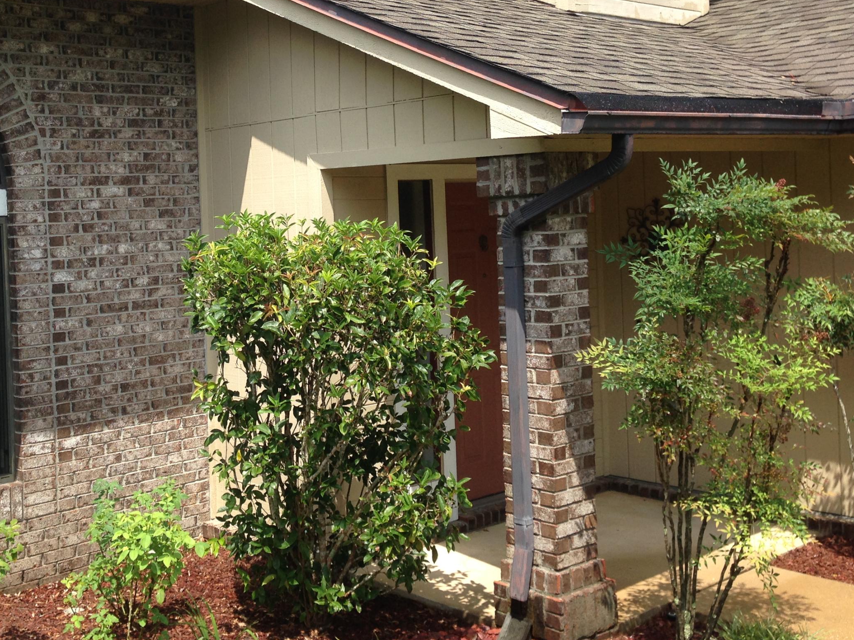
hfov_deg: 39.3
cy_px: 242
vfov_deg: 30.1
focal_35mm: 48
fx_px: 1184
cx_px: 294
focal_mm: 4.12
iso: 50
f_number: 2.4
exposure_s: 1/951
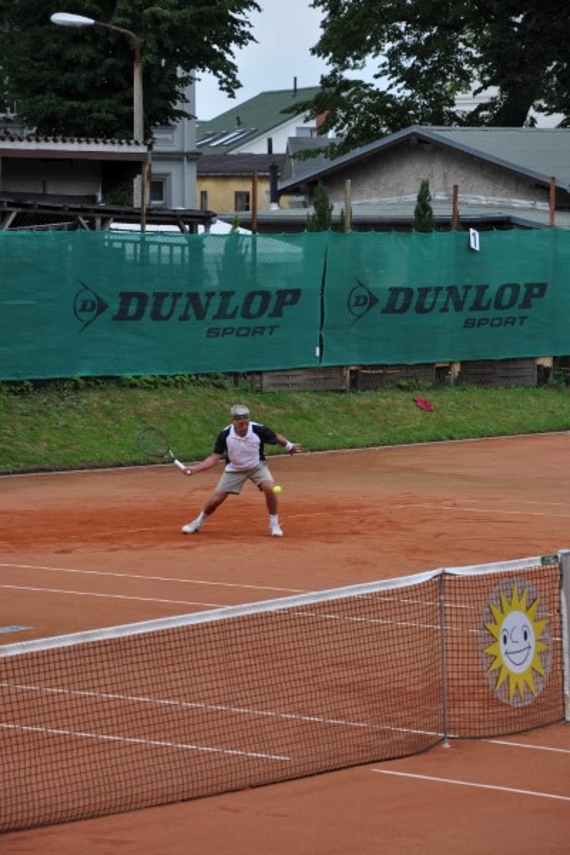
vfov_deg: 13.0
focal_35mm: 158
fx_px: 3740
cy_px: 428
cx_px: 285
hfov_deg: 8.7
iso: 200
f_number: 8
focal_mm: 105
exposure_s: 1/250
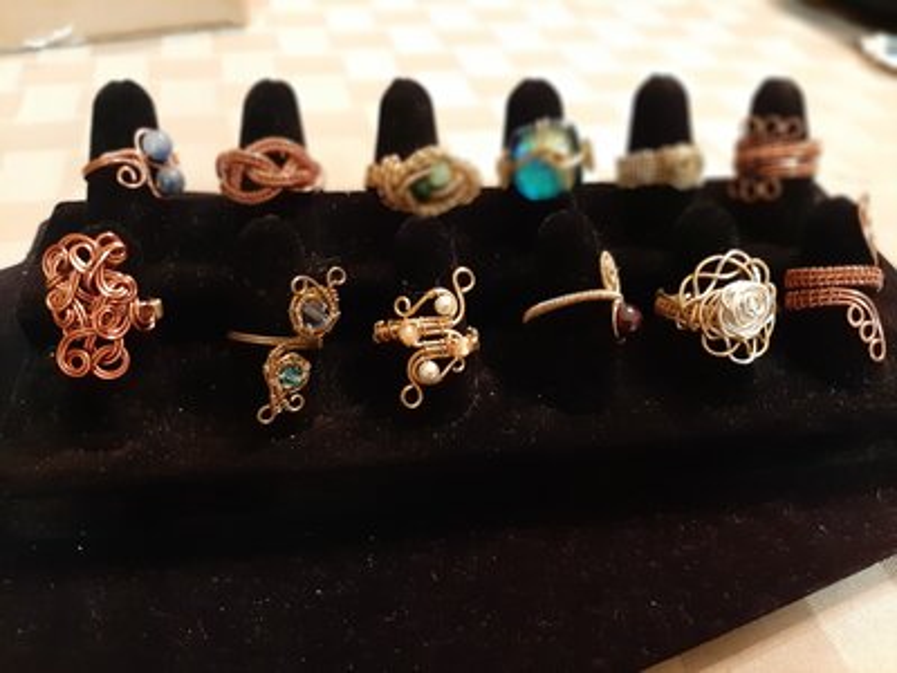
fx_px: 674
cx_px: 448
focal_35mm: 26
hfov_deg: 67.3
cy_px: 336
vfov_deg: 53.1
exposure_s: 1/24
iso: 320
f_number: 1.7
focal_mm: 3.93
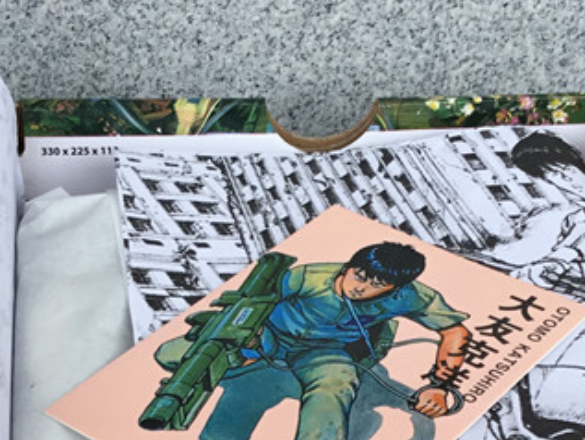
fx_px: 1488
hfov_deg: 22.2
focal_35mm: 88
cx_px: 223
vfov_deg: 16.3
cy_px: 496
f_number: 2.4
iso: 25
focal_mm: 3.3
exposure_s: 1/364
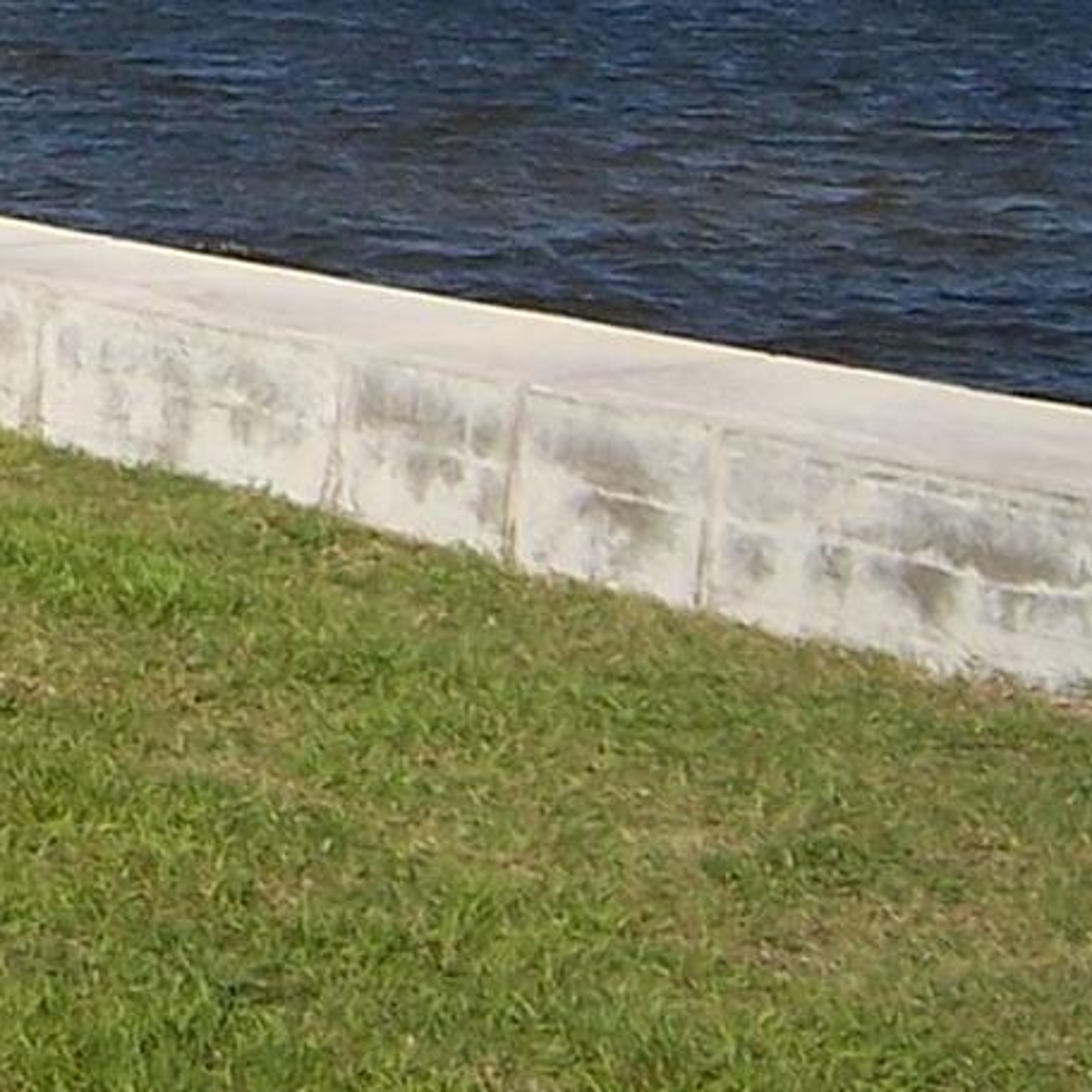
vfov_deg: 13.1
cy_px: -134
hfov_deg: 12.4
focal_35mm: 131
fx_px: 4675
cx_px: -730
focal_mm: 5.5
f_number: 4
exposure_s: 1/1000
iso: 80
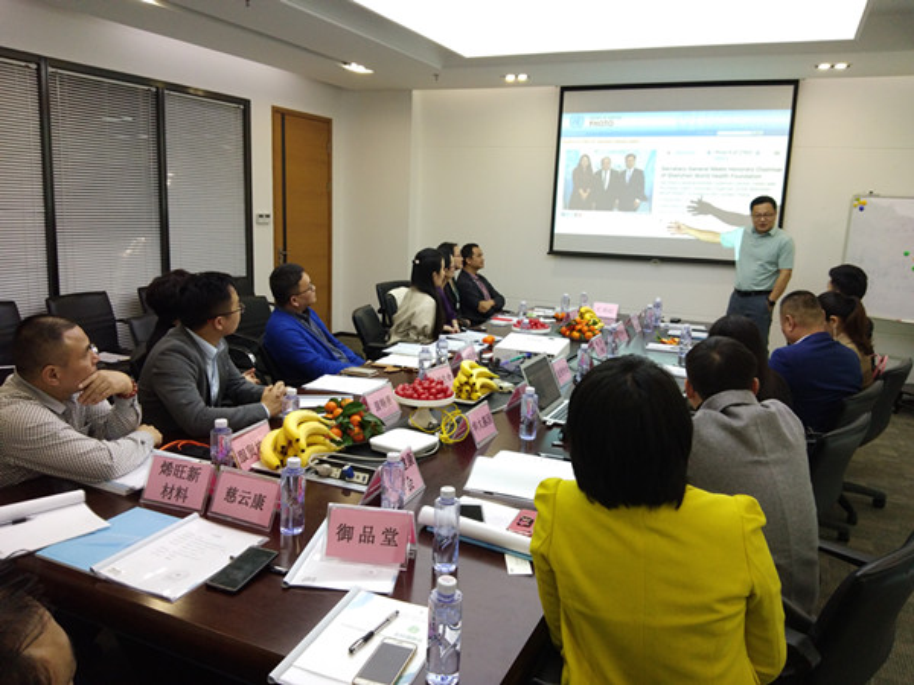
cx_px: 457
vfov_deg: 48.2
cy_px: 342
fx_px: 766
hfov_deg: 61.7
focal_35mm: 29
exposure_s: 1/50
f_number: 2
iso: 398
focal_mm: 3.55
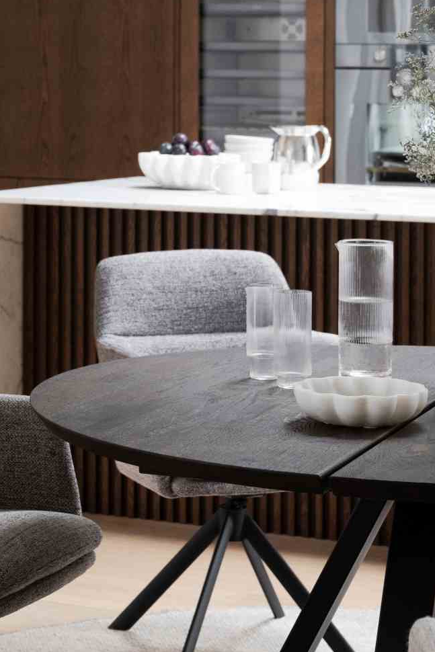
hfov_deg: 13.5
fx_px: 1830
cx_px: 135
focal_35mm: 101
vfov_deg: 20.1
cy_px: 202
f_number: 6.3
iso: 800
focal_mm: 49
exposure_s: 1/25
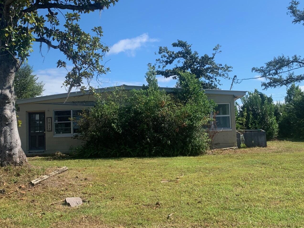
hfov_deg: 45.8
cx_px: 145
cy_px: 108
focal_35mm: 41
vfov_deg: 35.1
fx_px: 360
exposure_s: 1/1748
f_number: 1.8
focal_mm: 4.25
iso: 25
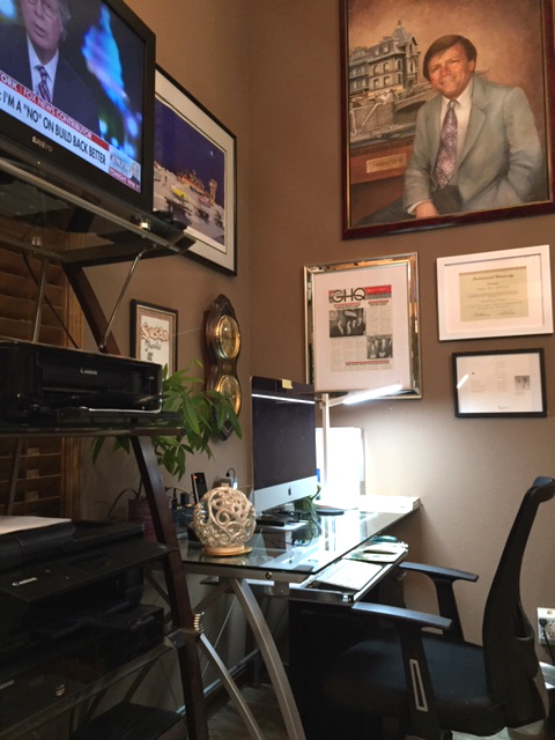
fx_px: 620
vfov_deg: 61.7
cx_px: 278
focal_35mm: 29
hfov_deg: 48.2
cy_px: 370
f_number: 2.2
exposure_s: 1/30
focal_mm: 4.15
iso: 200
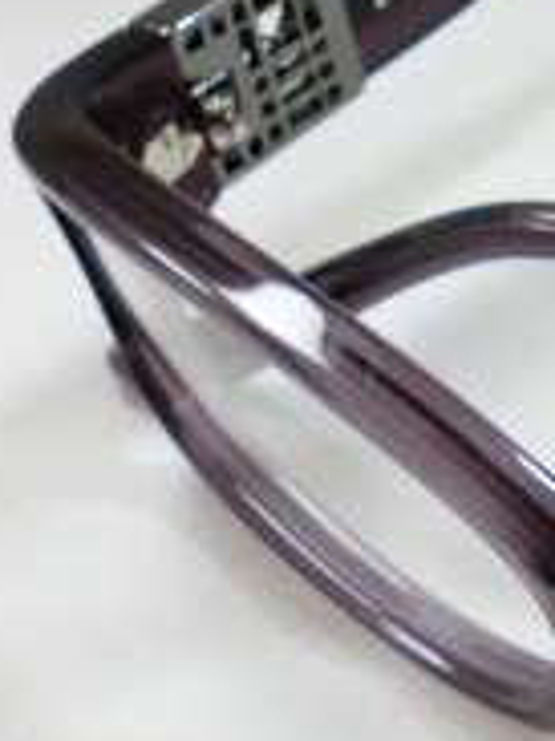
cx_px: 1009
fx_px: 2397
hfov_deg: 12.1
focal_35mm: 112
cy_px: 401
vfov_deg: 17.6
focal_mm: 5.8
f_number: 3.5
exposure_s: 1/60
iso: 125
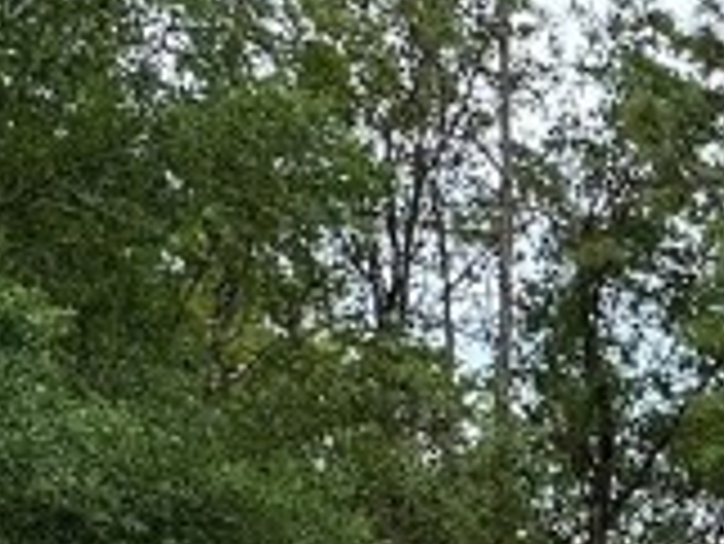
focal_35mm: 89
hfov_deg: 16.8
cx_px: 1426
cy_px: 805
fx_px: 1863
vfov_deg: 15.4
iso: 40
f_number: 2.2
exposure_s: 1/348
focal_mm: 2.22
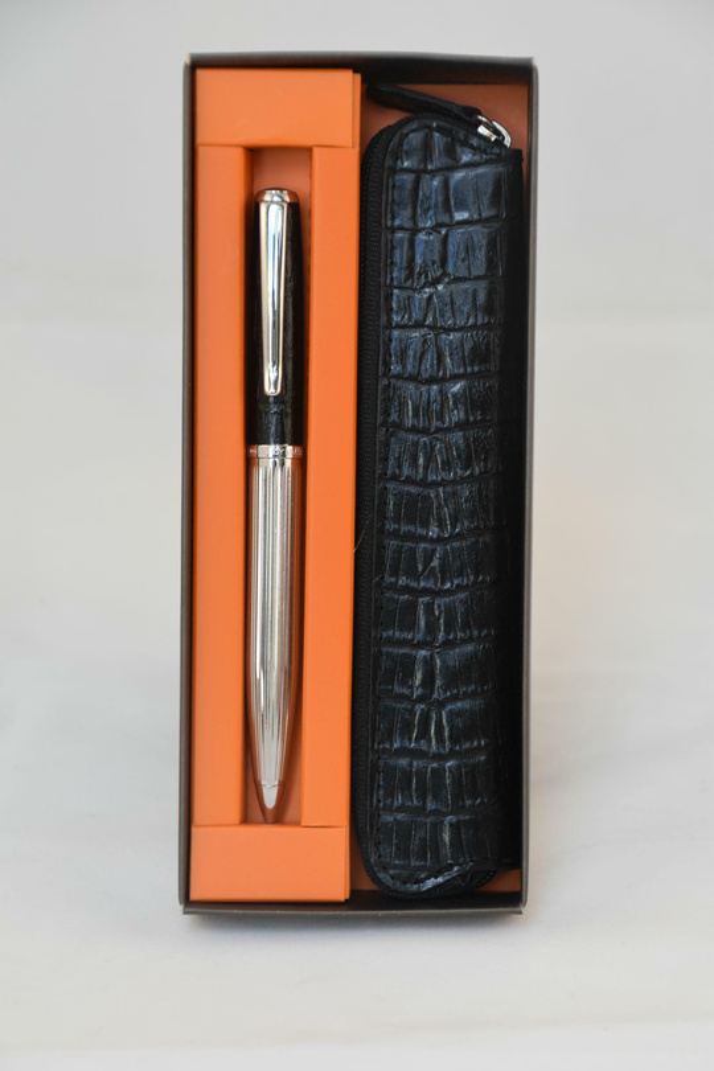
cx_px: 357
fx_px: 3837
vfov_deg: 15.9
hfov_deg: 10.6
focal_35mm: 129
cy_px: 536
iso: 500
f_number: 5.6
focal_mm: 86
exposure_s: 1/125
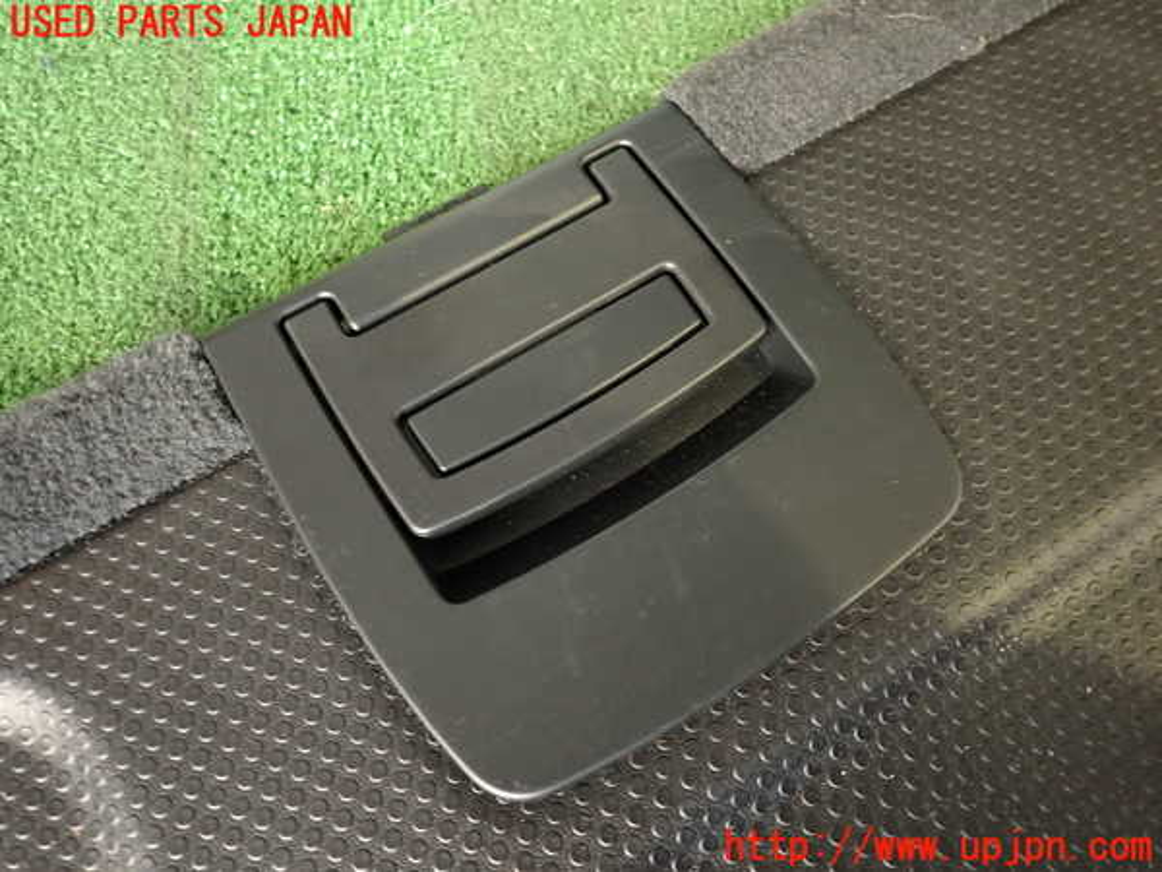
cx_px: 581
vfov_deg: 54.9
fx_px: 839
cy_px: 436
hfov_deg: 69.4
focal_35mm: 25
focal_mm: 4.5
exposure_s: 1/30
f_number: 2
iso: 320
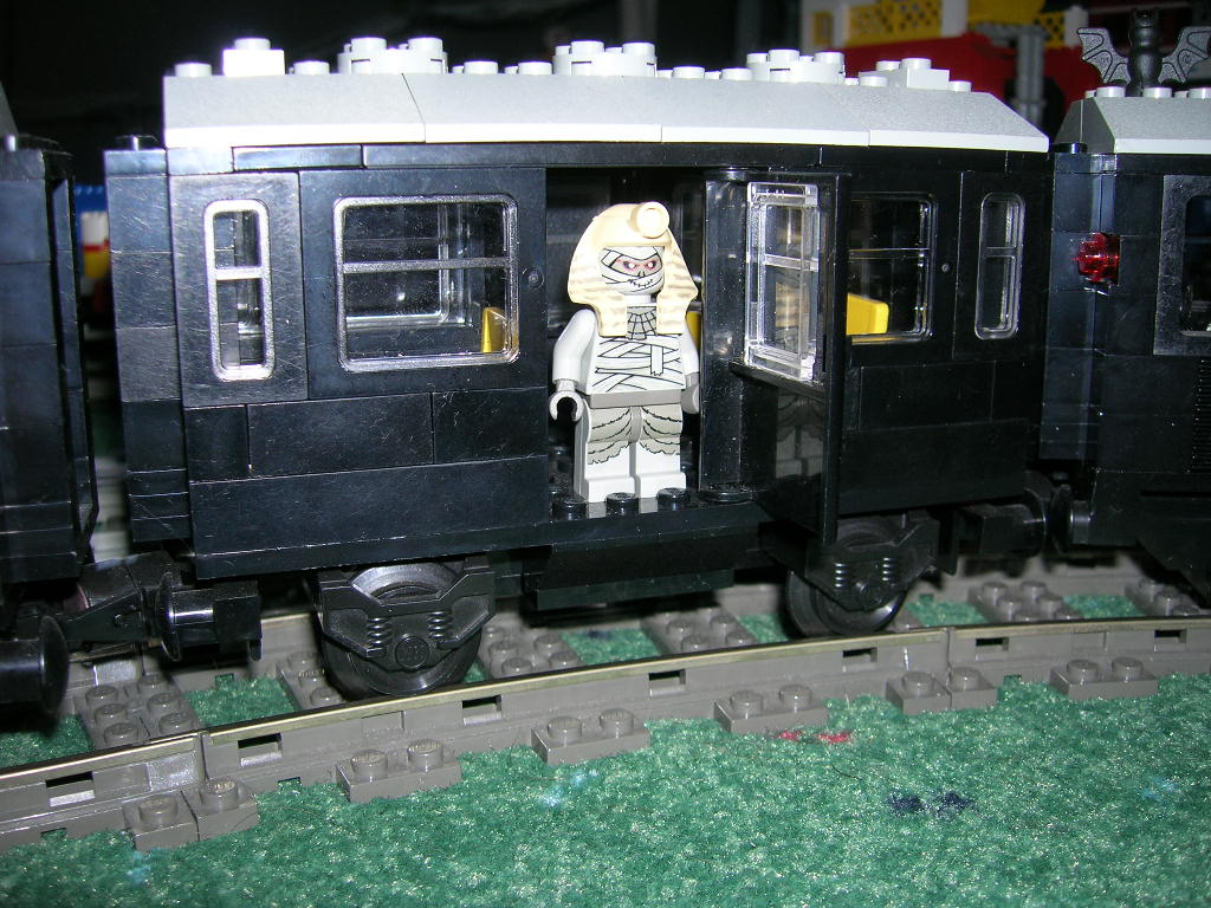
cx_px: 606
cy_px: 454
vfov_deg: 41.8
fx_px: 1189
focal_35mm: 34
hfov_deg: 54.0
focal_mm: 5.7
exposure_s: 1/60.1
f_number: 2.9
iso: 50
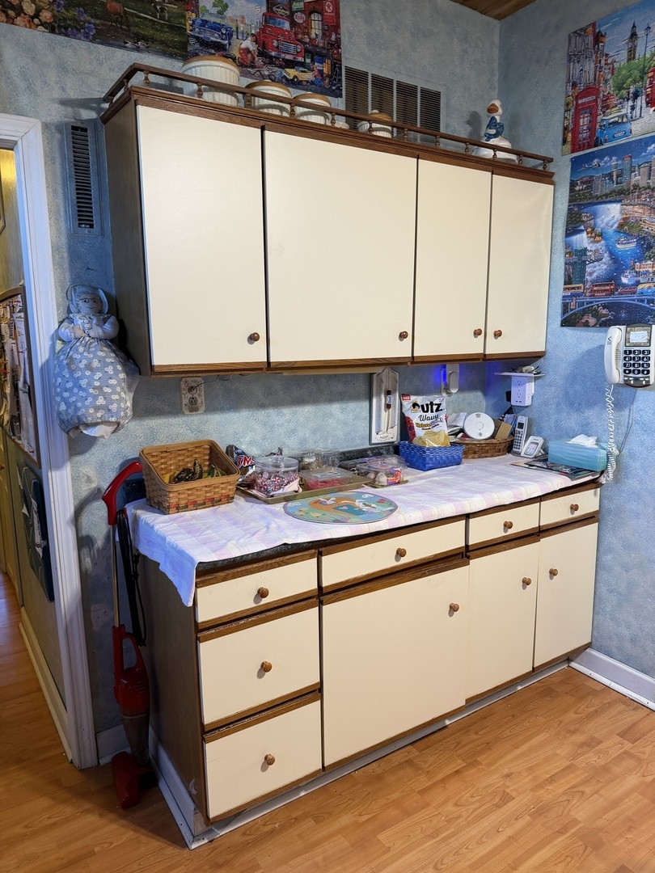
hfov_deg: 56.8
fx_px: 606
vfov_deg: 71.6
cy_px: 436
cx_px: 328
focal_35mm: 24
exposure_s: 1/60
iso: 160
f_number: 1.78
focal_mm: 6.76
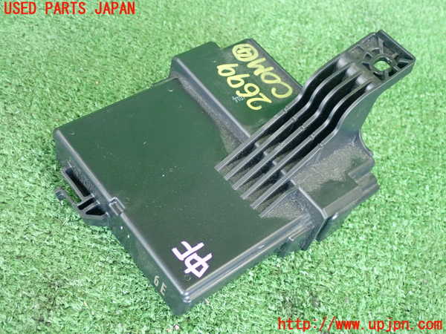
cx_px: 223
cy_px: 167
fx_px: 593
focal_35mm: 46
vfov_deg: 31.5
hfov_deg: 41.2
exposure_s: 1/25
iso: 800
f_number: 3.1
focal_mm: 8.41
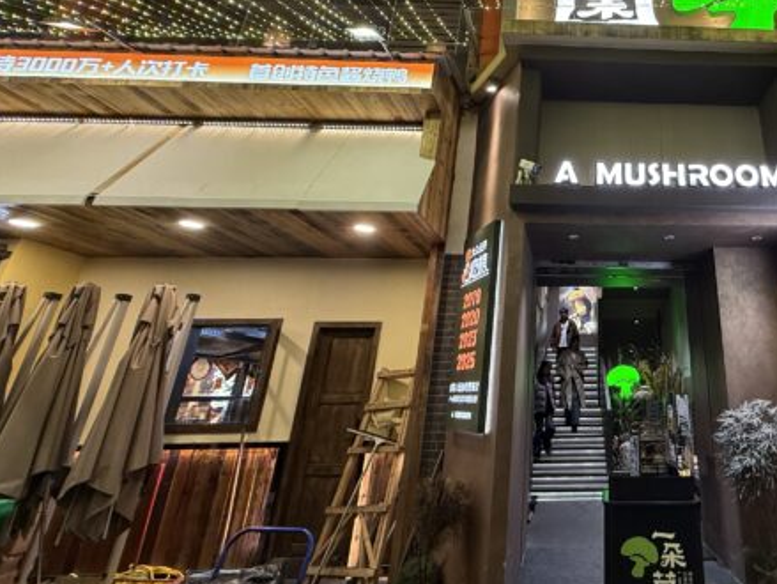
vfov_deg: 59.9
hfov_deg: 69.9
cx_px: 605
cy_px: 200
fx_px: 494
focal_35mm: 22
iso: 320
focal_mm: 2.22
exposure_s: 1/100
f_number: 2.2
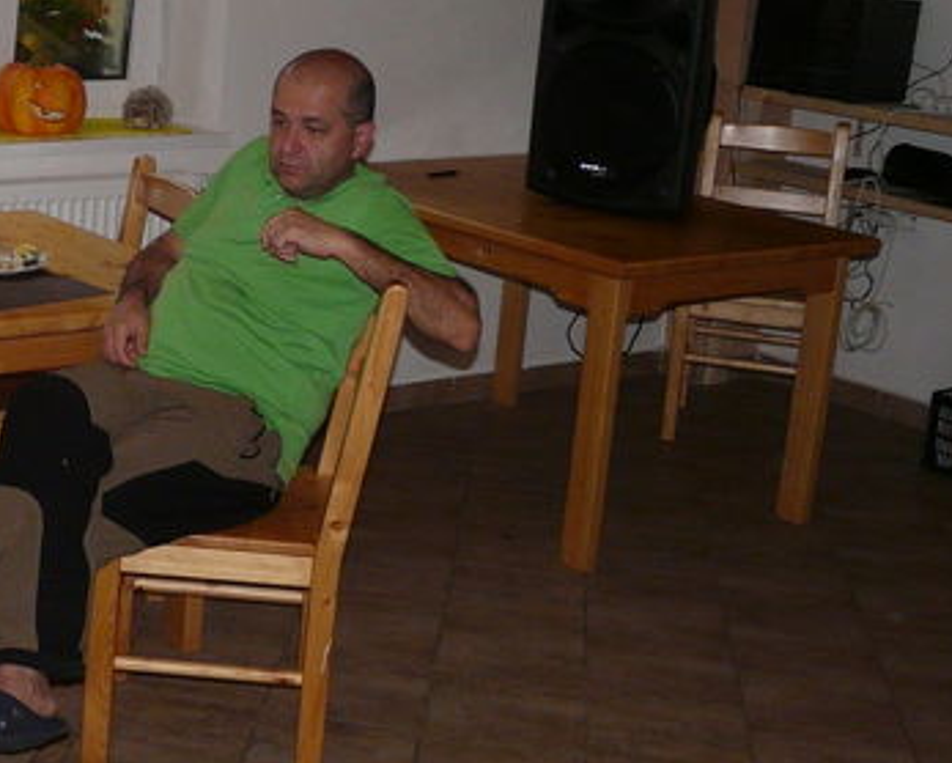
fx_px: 1776
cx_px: 104
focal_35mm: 63
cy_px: 294
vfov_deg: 24.2
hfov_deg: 28.9
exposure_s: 1/30
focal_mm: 4.6
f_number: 2.8
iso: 200
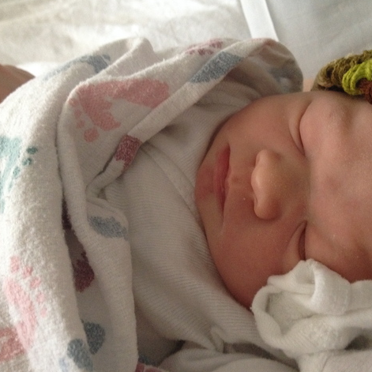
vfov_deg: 40.0
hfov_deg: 39.9
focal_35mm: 42
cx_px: 218
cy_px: 184
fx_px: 511
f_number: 2.4
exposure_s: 1/20
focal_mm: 4.28
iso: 320
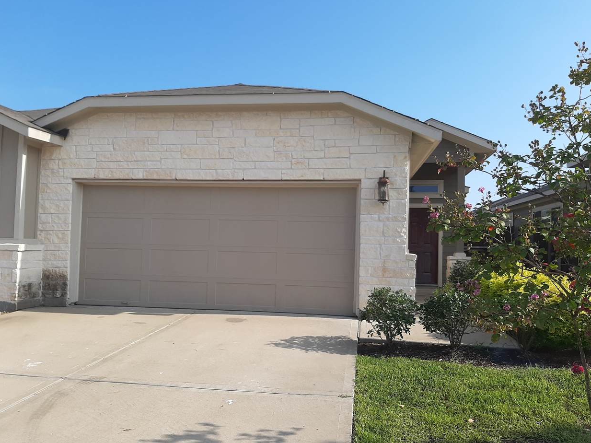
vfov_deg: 51.3
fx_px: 461
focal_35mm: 27
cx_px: 290
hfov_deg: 65.3
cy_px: 221
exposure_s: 1/2070
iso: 40
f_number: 1.7
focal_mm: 3.93
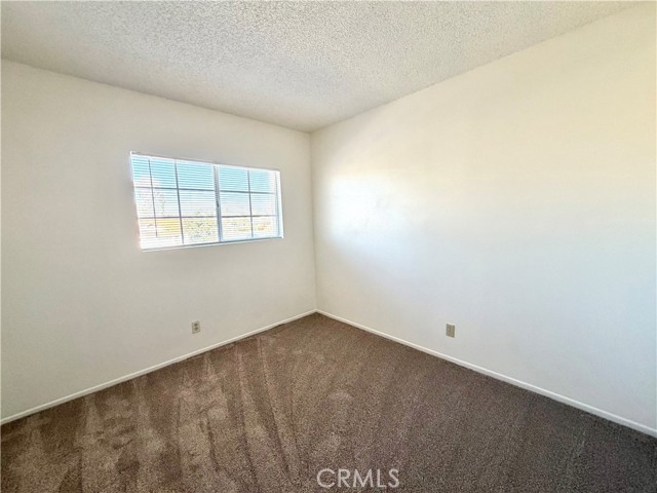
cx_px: 328
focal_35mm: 14
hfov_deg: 102.1
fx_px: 266
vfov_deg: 85.7
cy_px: 246
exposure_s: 1/121
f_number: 2.2
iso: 200
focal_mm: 2.22
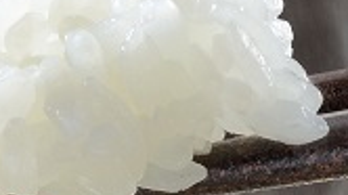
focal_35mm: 662
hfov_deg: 3.3
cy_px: 316
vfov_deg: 1.8
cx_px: -168
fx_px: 6103
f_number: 20
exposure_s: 1/125
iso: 160
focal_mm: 105
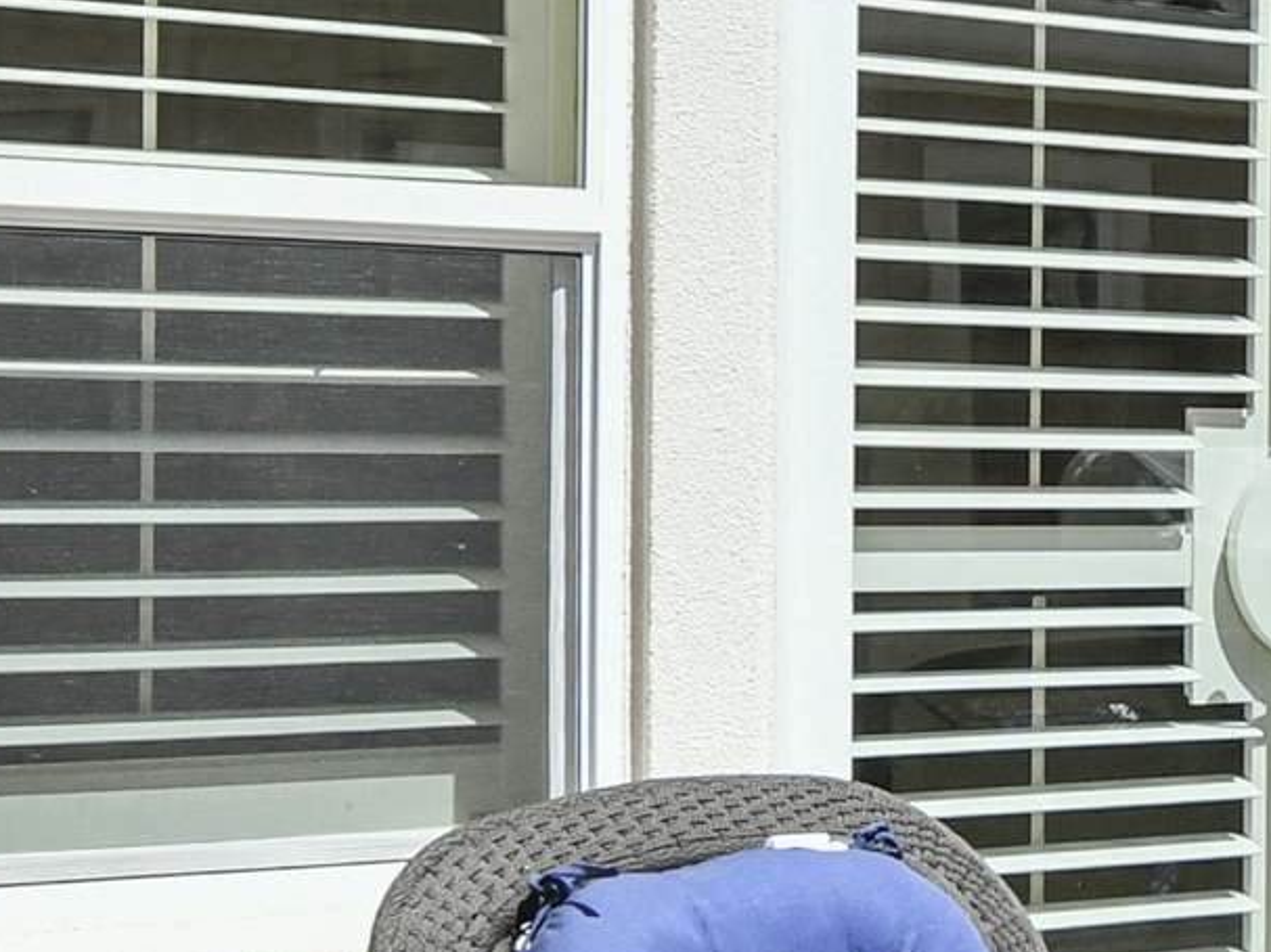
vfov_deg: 20.1
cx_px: 1648
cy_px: 414
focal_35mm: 73
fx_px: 2680
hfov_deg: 23.6
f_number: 4
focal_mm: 10
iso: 800
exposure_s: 1/2500
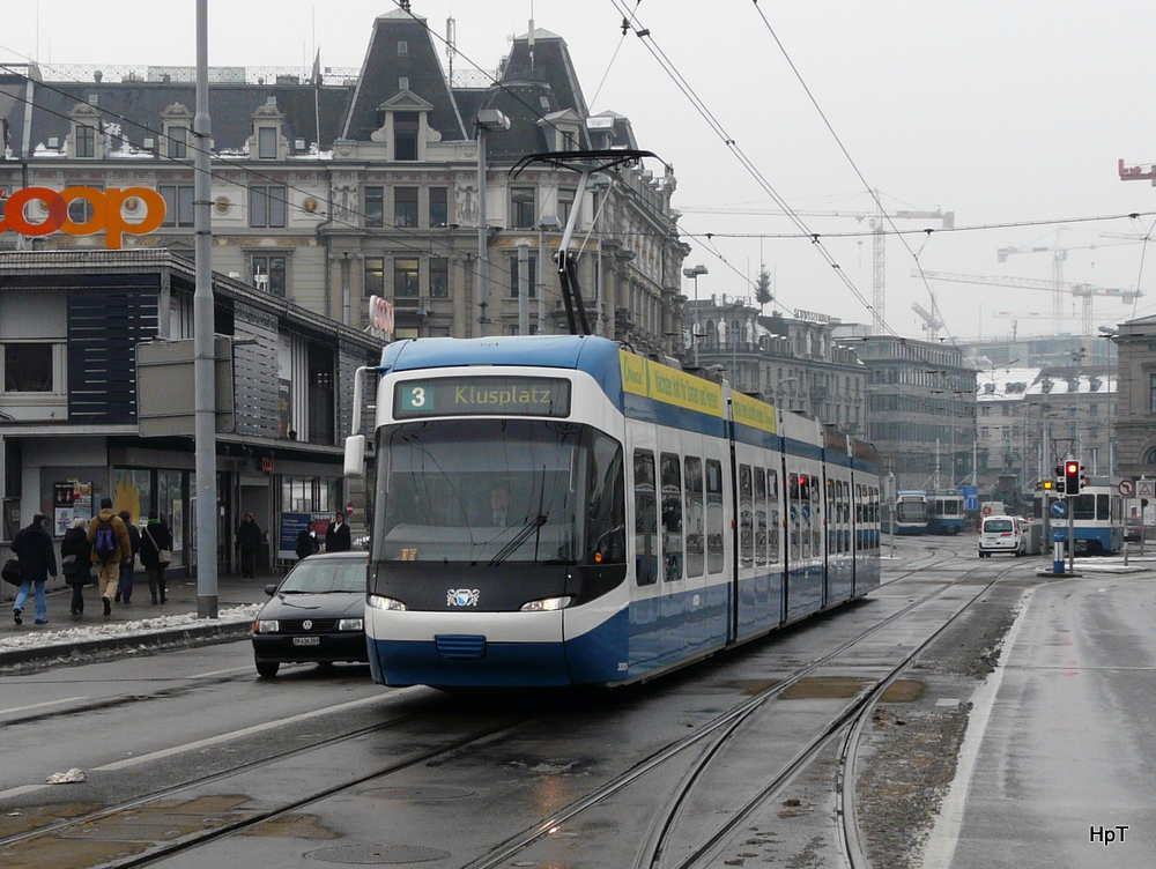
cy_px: 434
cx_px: 578
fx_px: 1471
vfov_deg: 32.9
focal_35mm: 44
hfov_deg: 42.9
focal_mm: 7.2
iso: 100
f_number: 4.5
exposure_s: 1/250
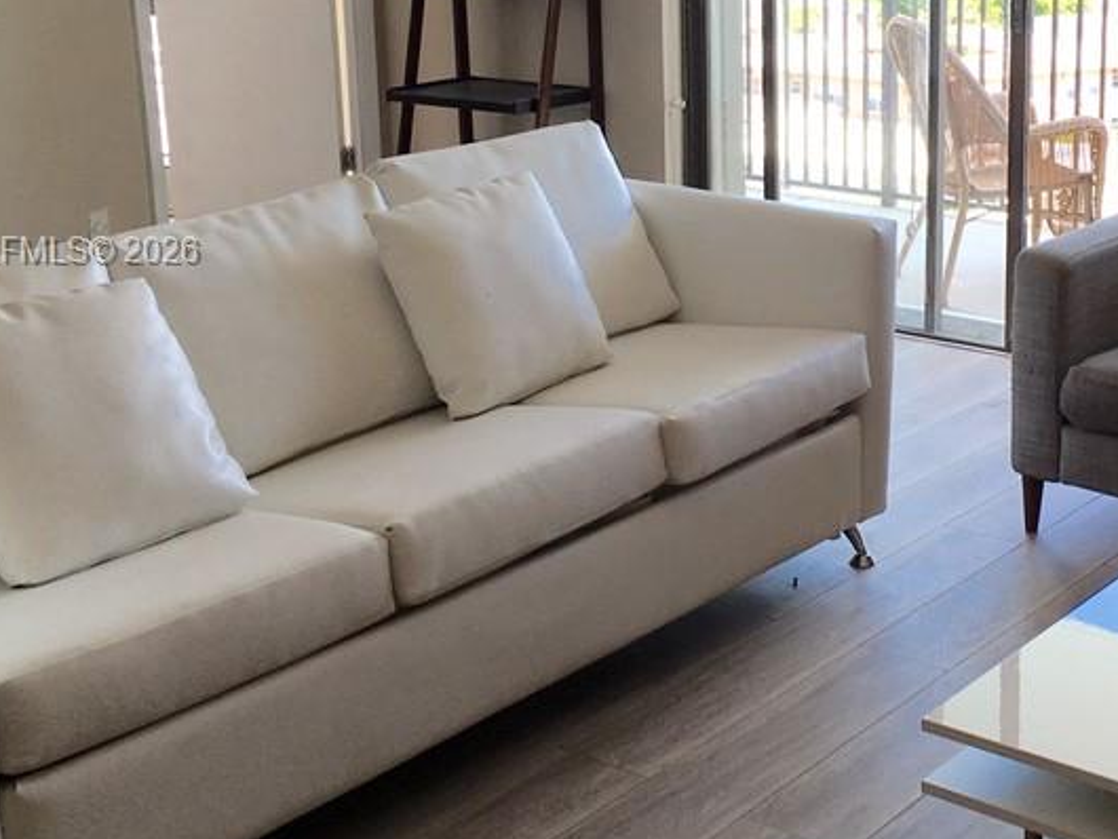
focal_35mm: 56
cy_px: 253
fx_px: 1809
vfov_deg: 25.9
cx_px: 833
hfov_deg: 33.7
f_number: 2.2
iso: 25
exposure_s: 1/141
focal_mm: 4.15
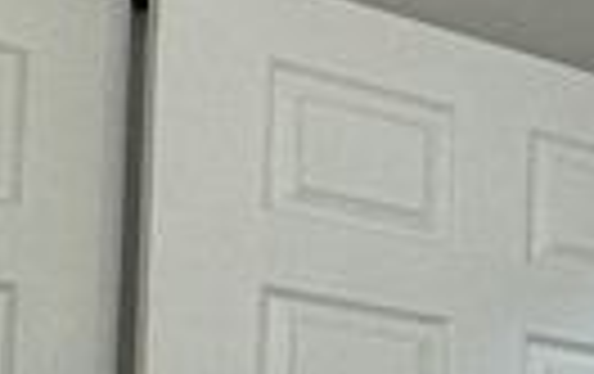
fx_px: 1865
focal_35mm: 115
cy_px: 703
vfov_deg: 10.6
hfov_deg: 12.9
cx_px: 1498
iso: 160
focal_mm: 2.22
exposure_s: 1/120
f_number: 2.2
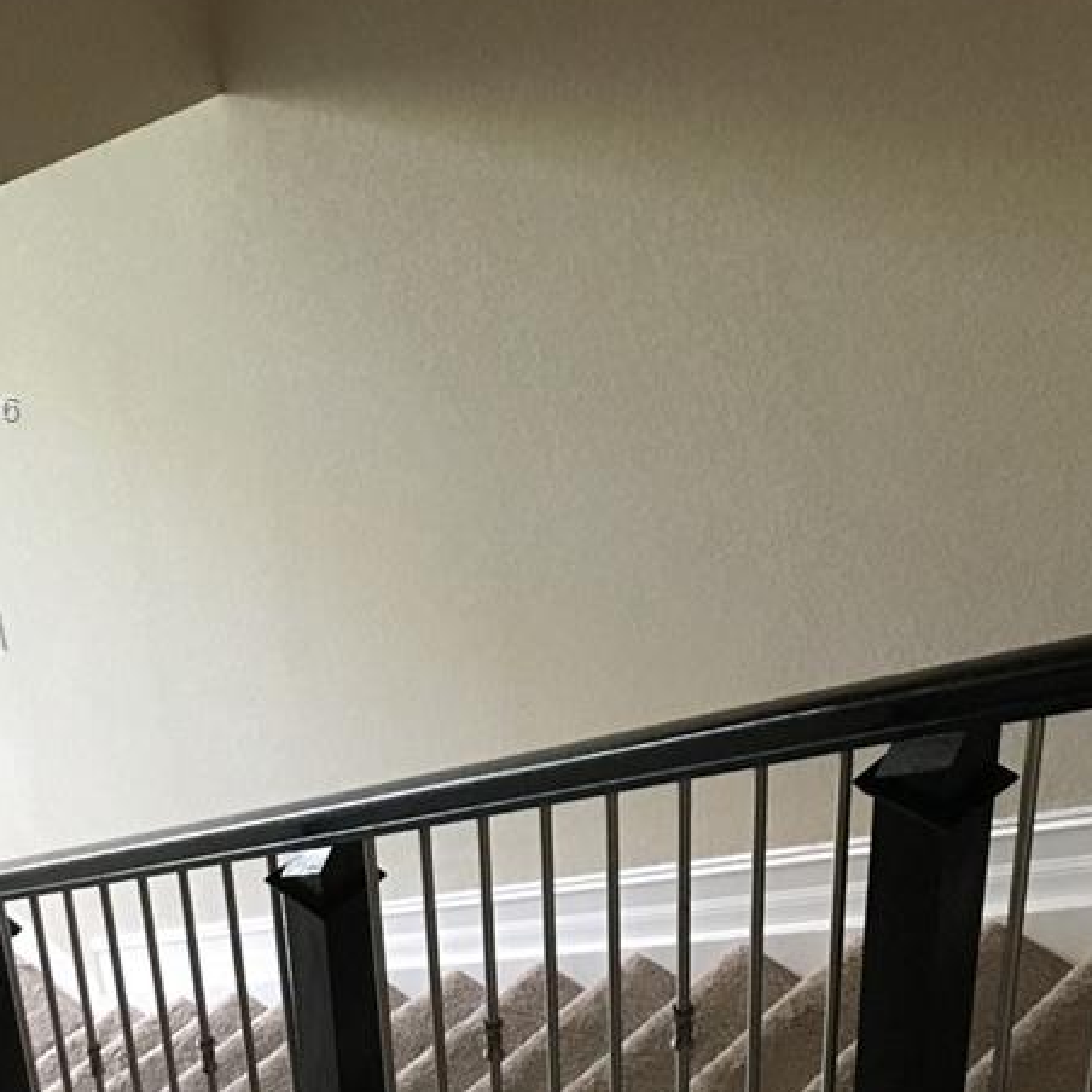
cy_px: 411
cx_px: 657
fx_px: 2427
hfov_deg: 25.3
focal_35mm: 68
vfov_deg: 25.3
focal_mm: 4.15
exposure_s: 1/30
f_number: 2.2
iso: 125
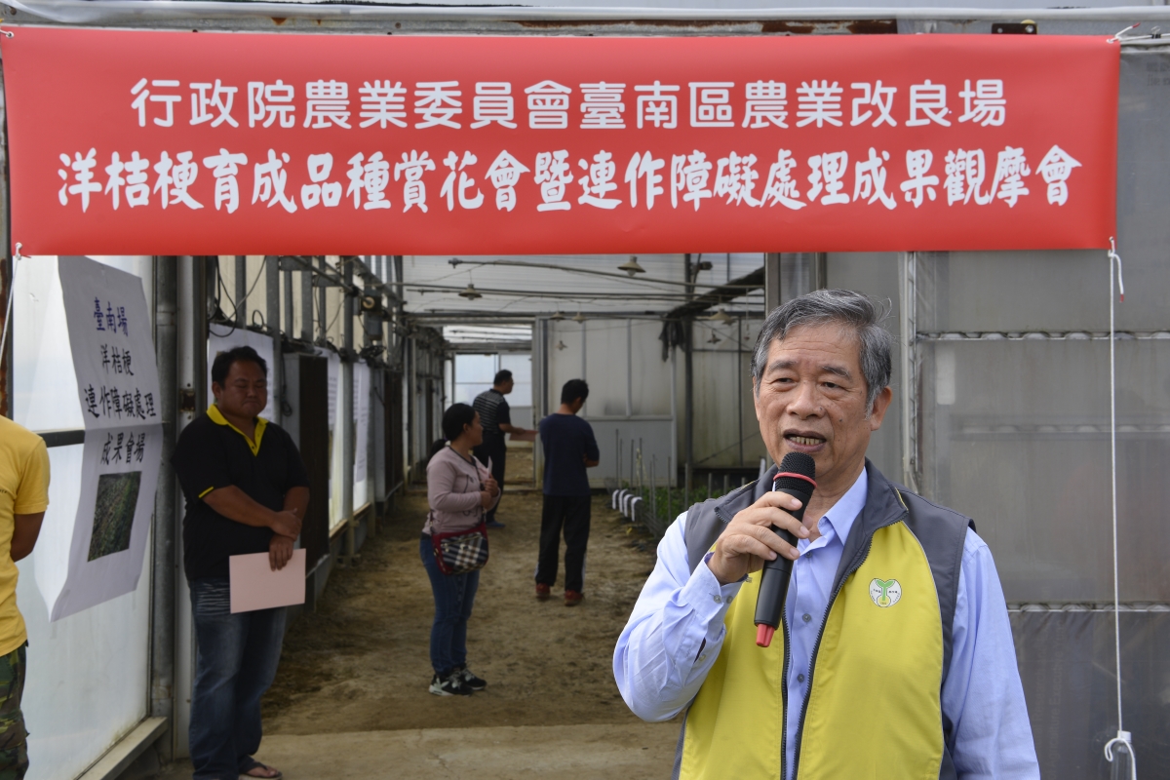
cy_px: 390
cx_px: 585
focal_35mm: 44
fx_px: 1430
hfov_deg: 44.5
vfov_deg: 30.5
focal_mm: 44
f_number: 9
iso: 320
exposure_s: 1/320
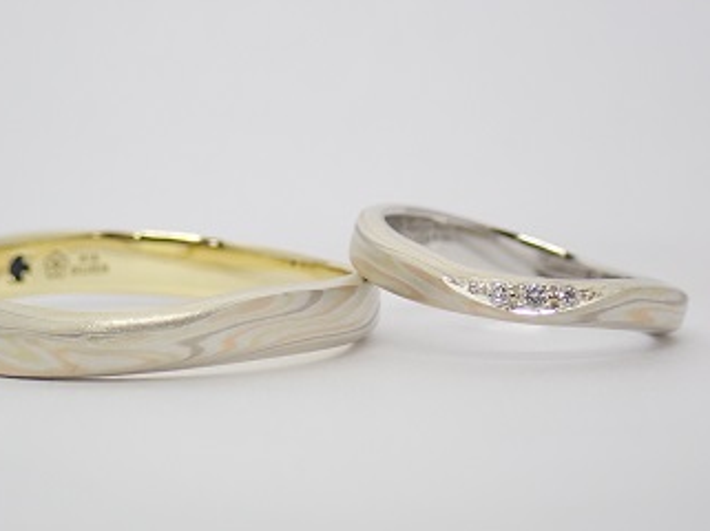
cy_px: 313
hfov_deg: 18.2
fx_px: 2213
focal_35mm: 108
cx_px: 290
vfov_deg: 13.7
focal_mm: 13.65
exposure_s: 1/125
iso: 200
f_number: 4.1
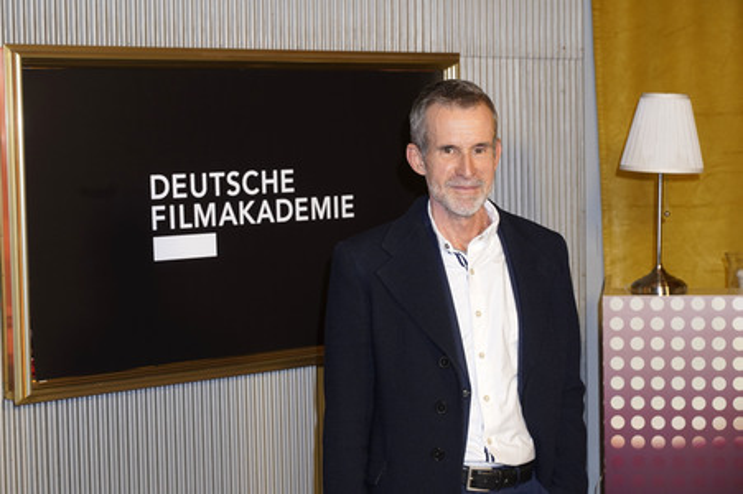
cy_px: 247
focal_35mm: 75
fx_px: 1547
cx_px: 372
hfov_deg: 27.0
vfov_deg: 18.2
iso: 1600
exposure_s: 1/200
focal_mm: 75
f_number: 7.1
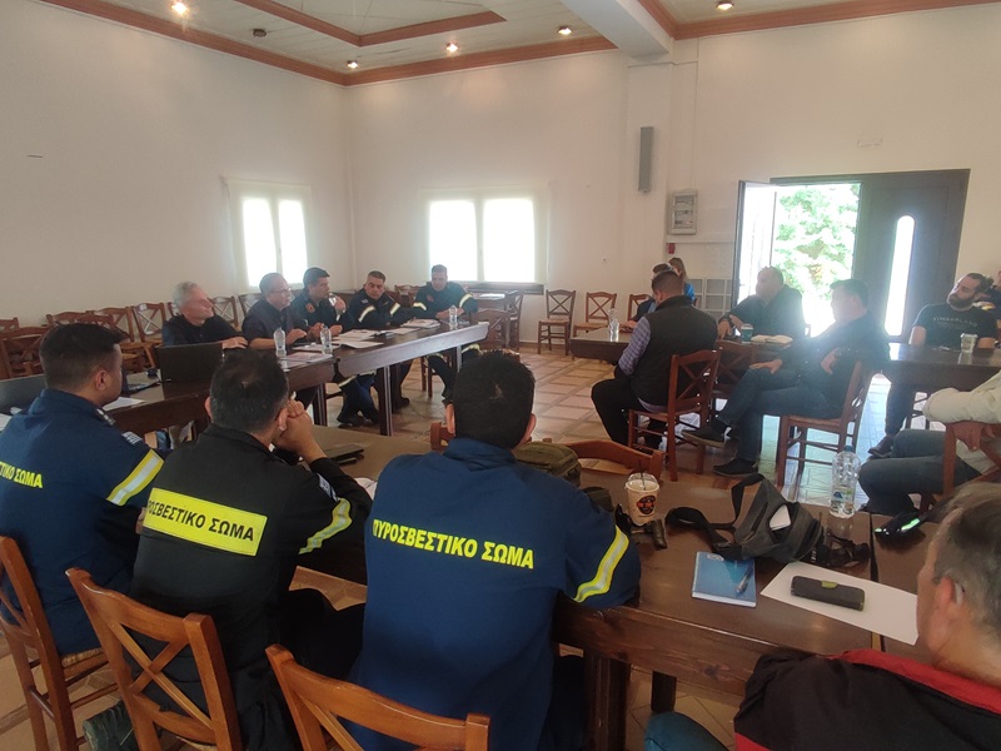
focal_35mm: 16
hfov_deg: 94.5
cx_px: 500
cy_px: 376
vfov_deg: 78.1
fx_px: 463
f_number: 2.2
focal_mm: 1.65
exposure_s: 1/50
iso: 191
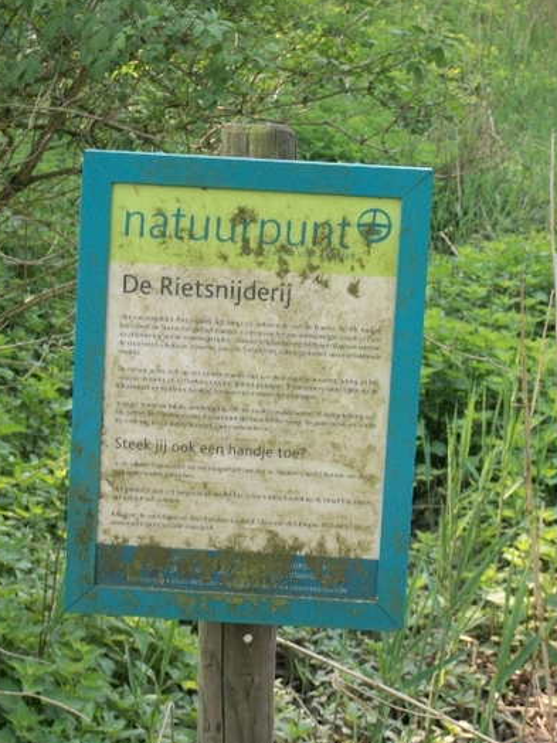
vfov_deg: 17.9
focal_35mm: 110
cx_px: 255
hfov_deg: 13.5
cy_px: 407
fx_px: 2360
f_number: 5.2
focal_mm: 17.1
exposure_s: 1/80
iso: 80
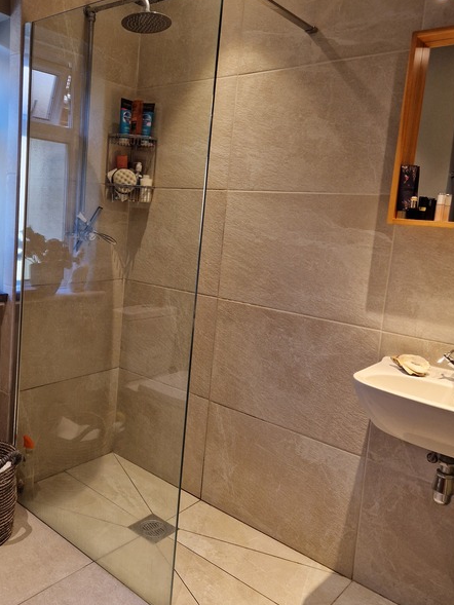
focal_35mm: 30
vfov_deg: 59.9
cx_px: 162
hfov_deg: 46.3
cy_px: 285
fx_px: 524
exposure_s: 1/100
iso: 200
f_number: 1.8
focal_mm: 5.4
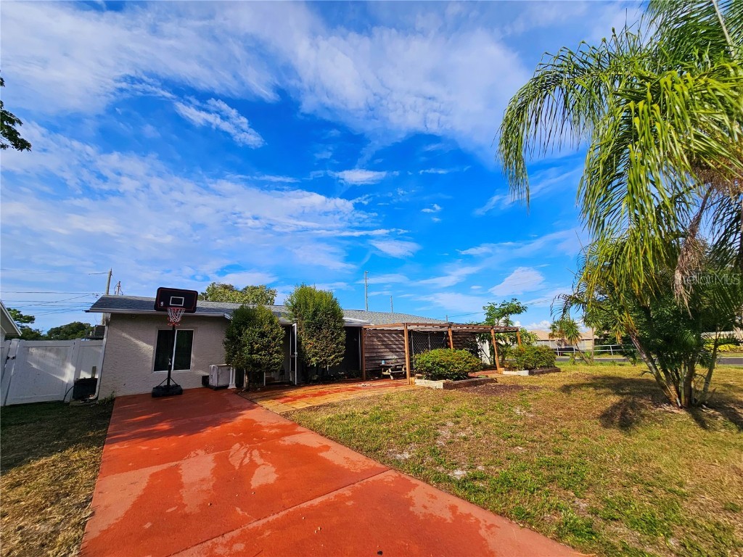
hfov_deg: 106.2
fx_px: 279
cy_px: 278
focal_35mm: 13
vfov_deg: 89.9
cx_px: 372
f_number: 2.2
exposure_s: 1/3333
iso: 50
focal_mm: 2.2
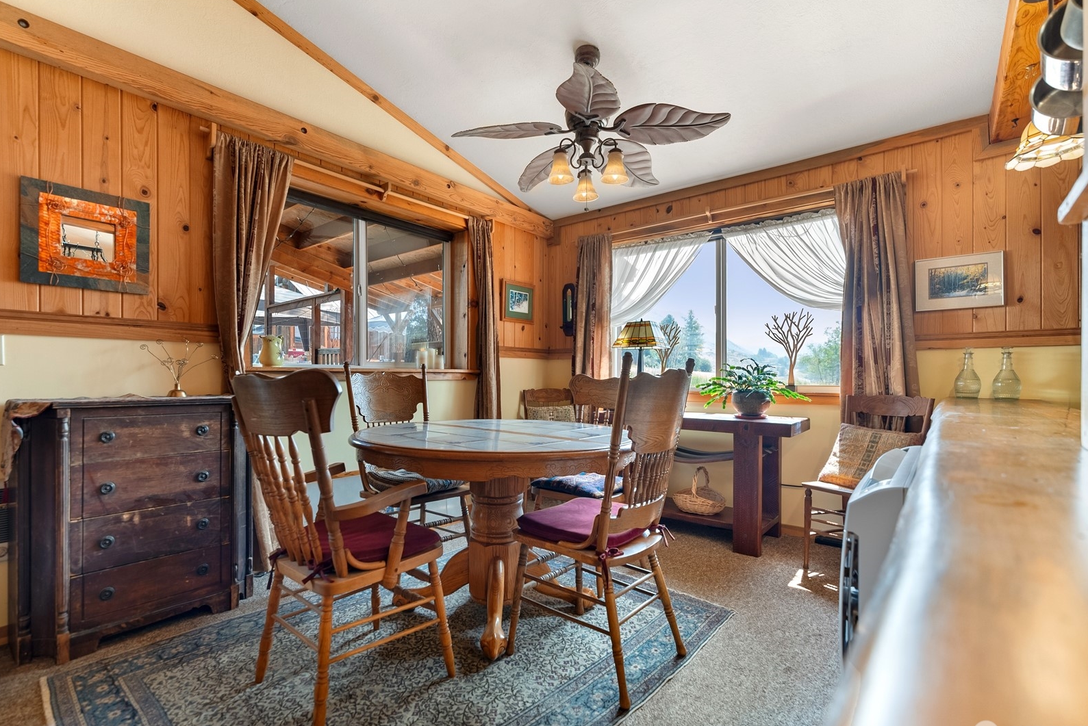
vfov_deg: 71.6
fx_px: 503
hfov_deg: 94.4
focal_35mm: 17
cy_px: 379
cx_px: 527
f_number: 3.5
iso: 400
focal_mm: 15.6
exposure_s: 1/50
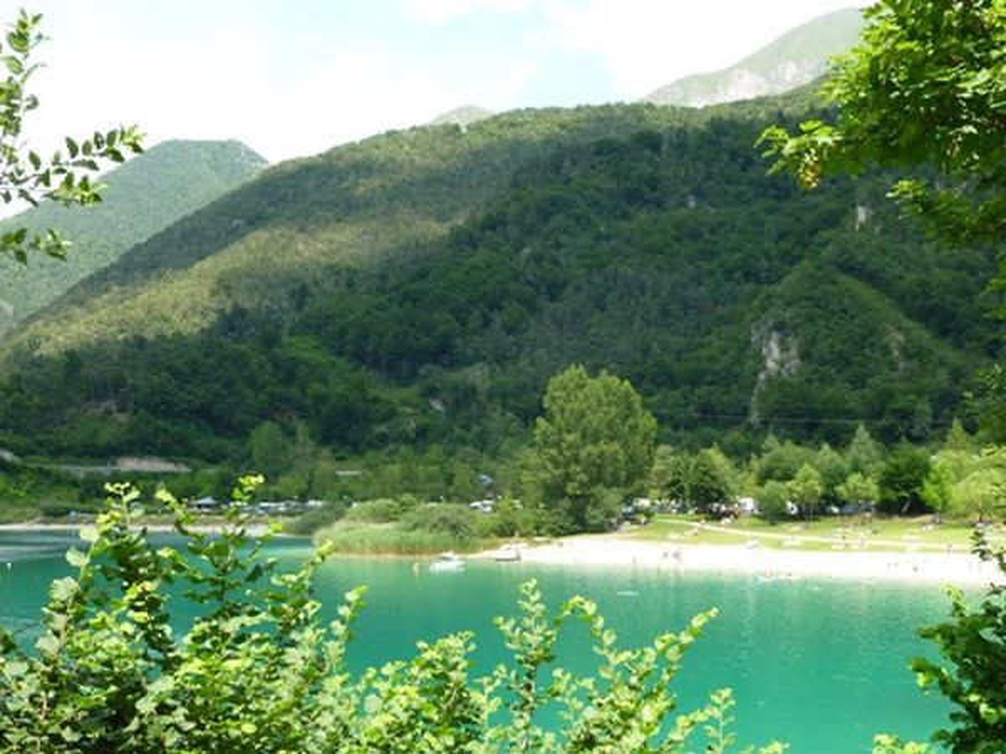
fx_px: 814
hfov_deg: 63.4
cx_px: 503
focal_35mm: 28
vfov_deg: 49.7
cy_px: 377
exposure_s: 1/250
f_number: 3.3
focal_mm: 5
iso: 100
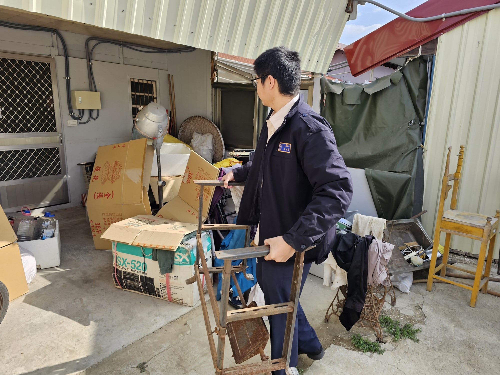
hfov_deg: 73.9
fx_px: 332
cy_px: 188
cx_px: 250
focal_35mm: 23
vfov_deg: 58.9
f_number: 1.7
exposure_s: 1/412
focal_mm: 6.3
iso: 20
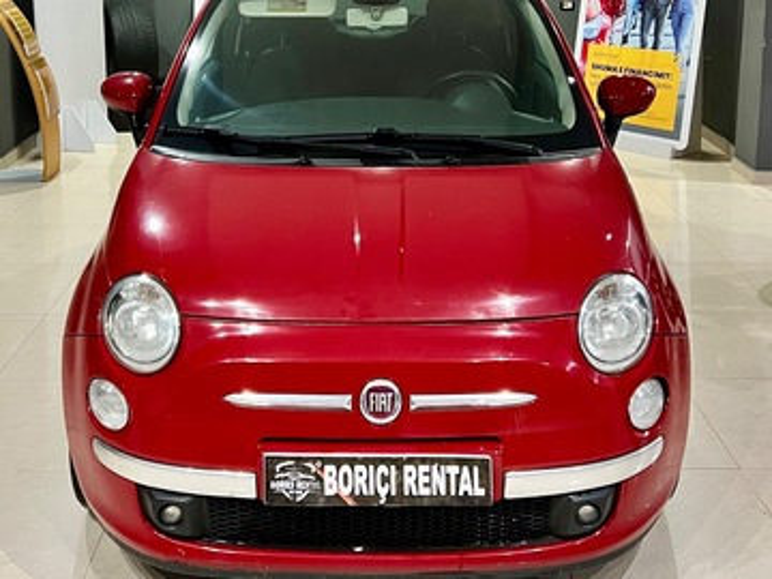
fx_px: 580
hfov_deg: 67.3
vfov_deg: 53.1
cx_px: 386
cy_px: 290
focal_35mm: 26
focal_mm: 5.7
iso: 500
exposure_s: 1/25
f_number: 1.5
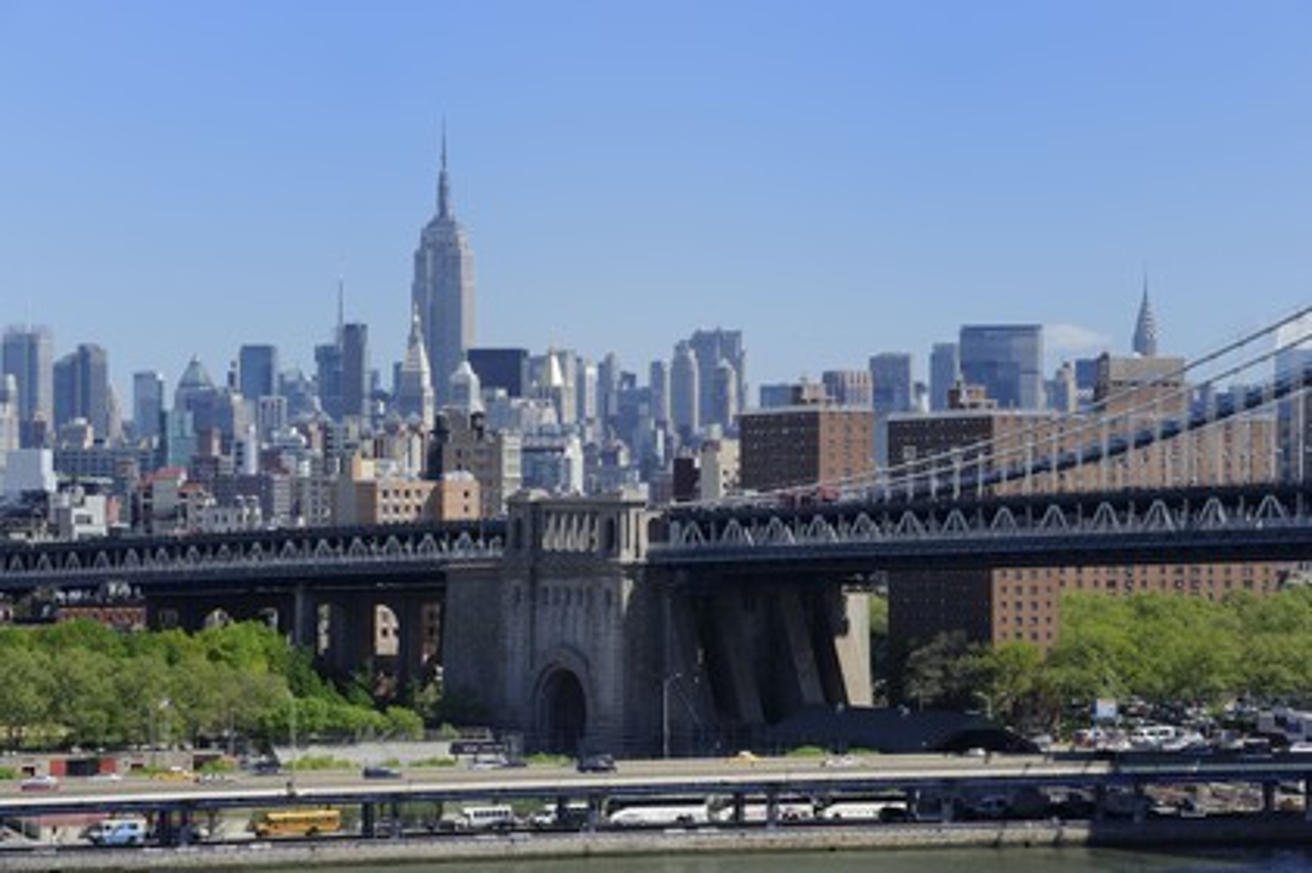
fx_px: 4552
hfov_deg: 16.4
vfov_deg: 11.0
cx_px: 656
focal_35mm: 125
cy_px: 436
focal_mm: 125
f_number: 9
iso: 200
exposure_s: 1/250
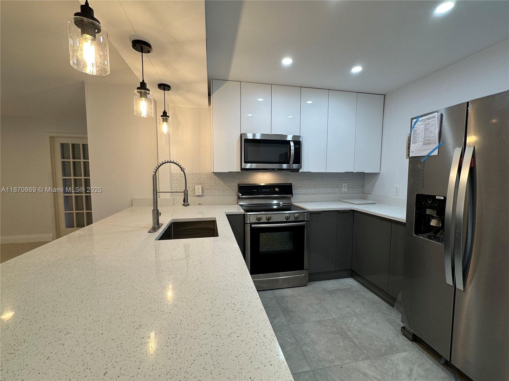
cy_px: 190
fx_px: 206
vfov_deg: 85.6
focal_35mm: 14
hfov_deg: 102.1
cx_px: 254
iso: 100
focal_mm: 2.22
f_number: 2.2
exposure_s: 1/120
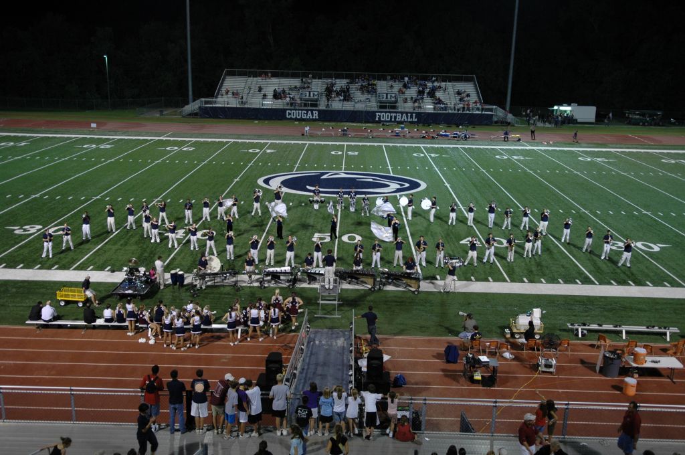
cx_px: 342
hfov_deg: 55.2
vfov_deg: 38.3
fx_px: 656
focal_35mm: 34
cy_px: 228
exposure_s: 1/60
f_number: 2.8
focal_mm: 23
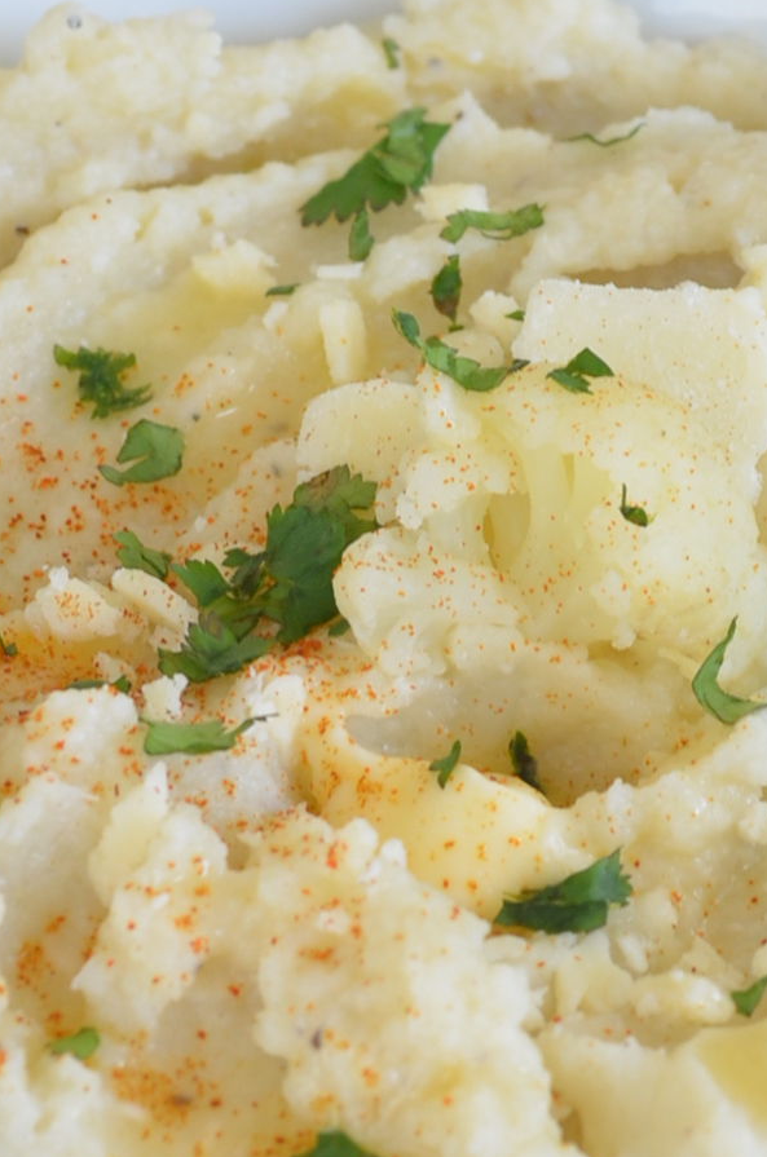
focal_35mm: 157
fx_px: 5039
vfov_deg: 13.1
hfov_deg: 8.7
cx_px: 733
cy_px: 388
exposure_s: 1/60
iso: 400
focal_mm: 38
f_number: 8
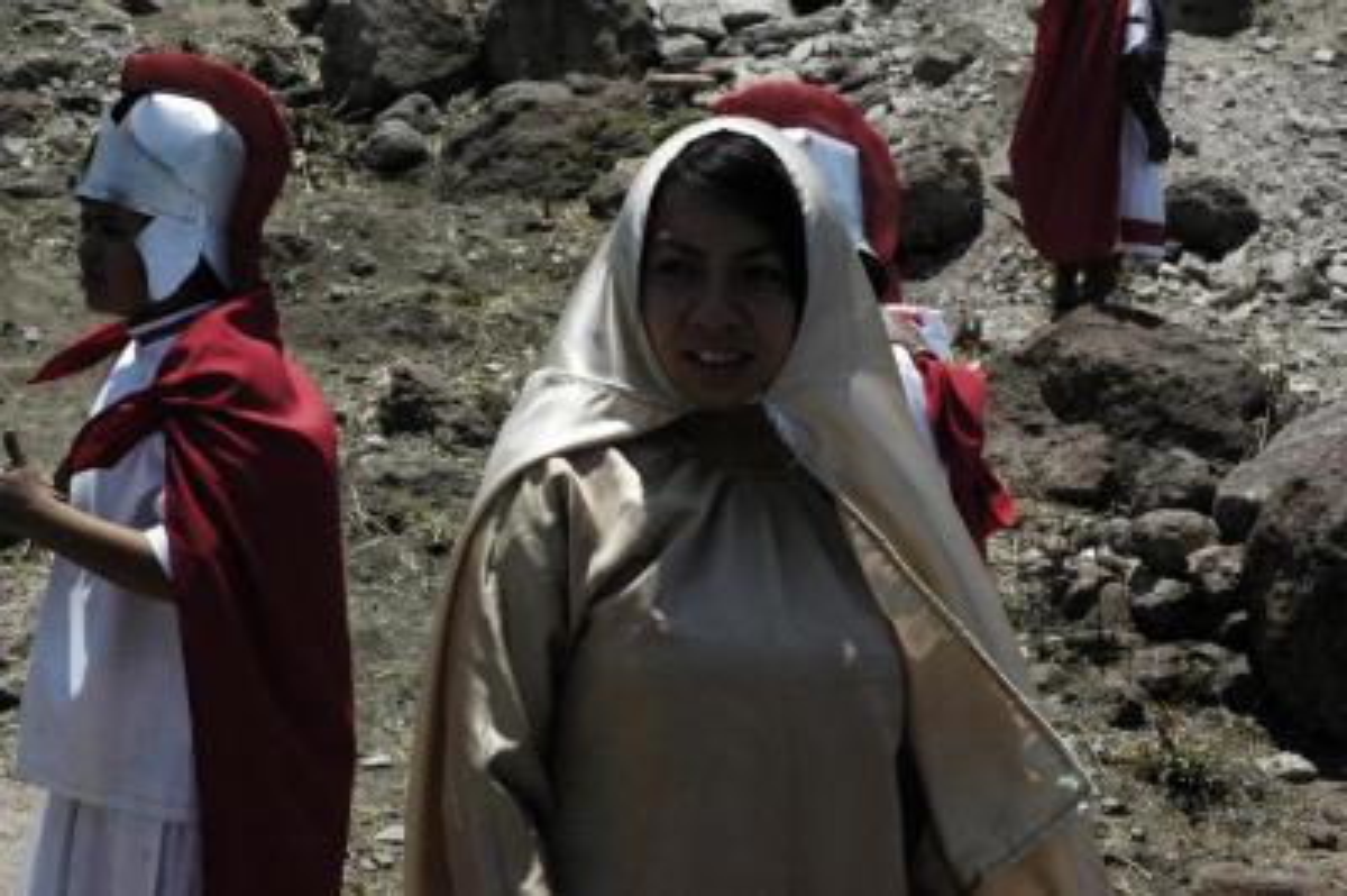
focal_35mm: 69
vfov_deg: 19.7
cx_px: 674
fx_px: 2580
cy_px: 448
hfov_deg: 29.3
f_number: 16
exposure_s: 1/1000
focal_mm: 46
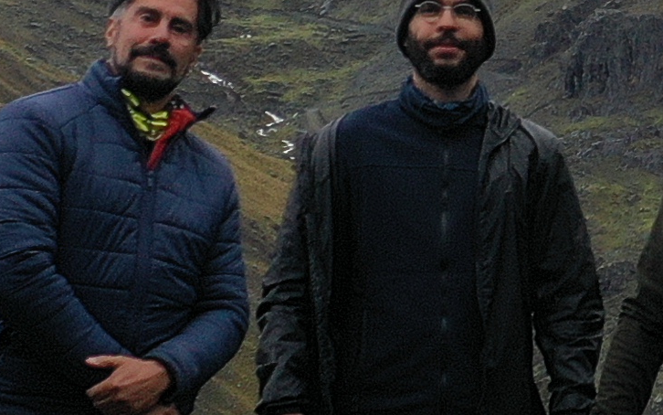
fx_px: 3885
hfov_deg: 9.2
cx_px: 1312
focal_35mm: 215
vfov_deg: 6.1
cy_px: 152
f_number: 4
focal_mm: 10.26
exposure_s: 1/100
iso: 100
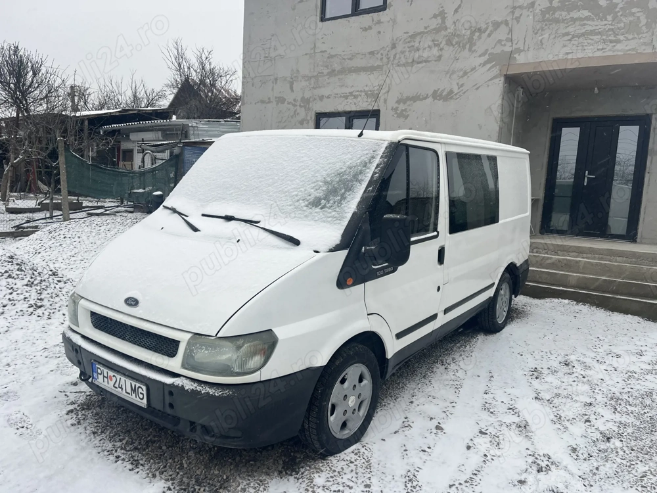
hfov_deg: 67.3
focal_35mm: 26
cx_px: 328
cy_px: 246
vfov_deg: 53.1
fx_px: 493
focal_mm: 5.1
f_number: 1.6
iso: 40
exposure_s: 1/122
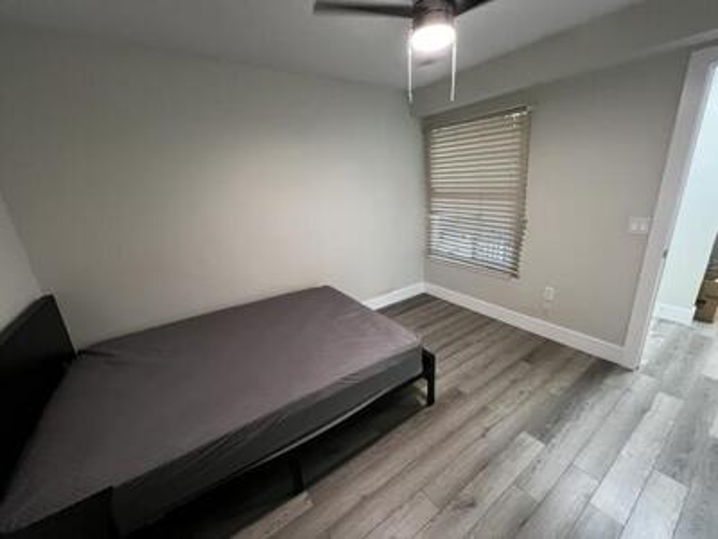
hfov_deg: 106.2
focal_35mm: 13
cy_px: 270
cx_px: 359
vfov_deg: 89.9
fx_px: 270
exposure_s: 1/60
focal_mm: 1.57
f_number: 1.8
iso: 320
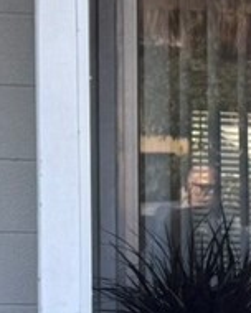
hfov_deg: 6.8
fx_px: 1829
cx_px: 855
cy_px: 339
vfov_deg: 9.7
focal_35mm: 197
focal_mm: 6.76
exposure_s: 1/438
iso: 80
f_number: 1.78
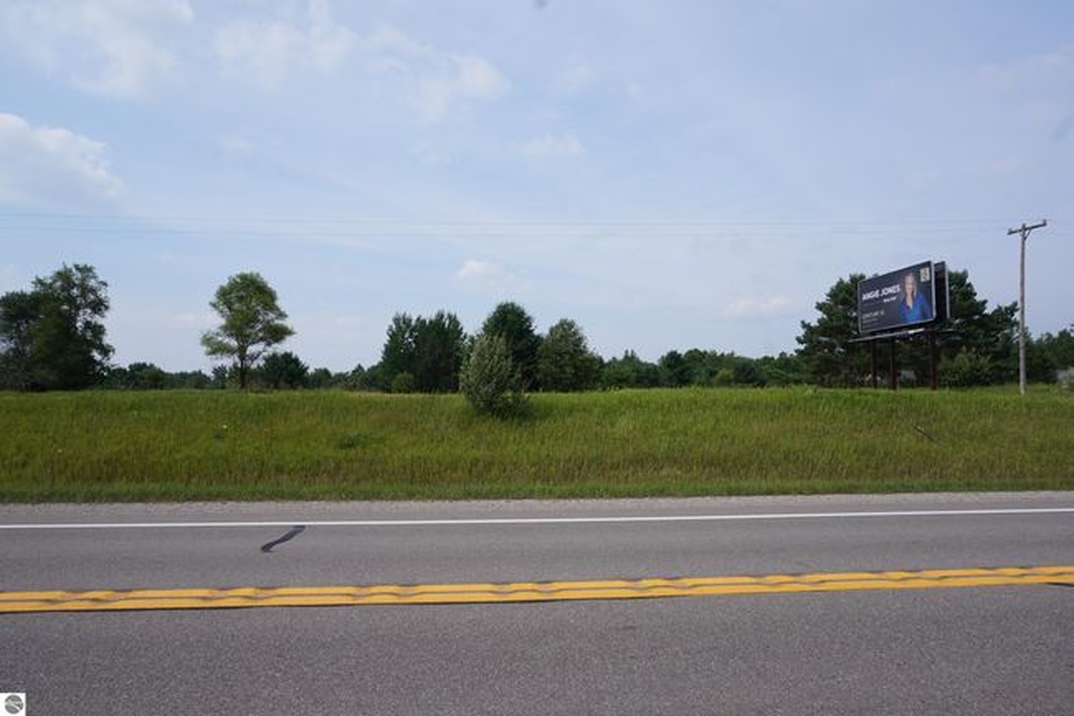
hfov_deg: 73.8
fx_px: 716
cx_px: 537
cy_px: 358
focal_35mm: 24
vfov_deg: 53.1
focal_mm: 16
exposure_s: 1/100
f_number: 14
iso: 100
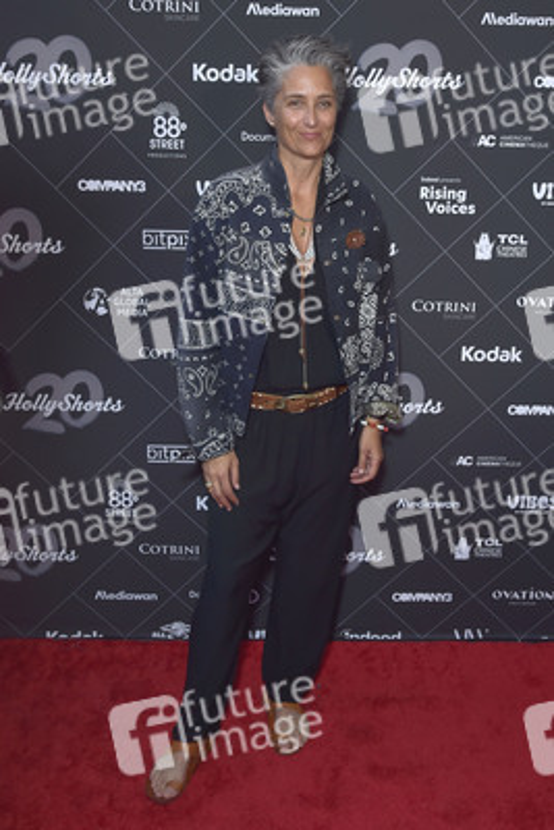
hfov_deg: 41.1
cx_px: 277
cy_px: 415
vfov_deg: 58.7
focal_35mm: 32
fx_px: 738
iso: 400
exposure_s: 1/250
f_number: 6.3
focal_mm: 32
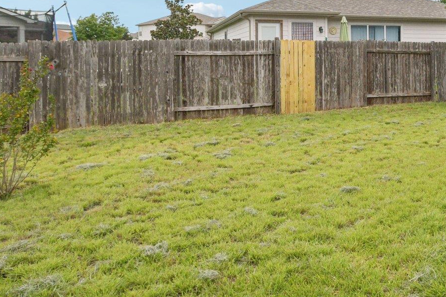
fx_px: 421
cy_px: 61
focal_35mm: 34
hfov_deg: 51.8
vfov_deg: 37.6
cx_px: 365
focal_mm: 10
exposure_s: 1/400
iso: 400
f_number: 8
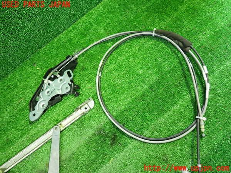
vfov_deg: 54.9
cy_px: 86
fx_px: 167
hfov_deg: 69.4
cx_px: 116
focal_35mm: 25
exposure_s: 1/30
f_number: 2
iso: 500
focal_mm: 4.5
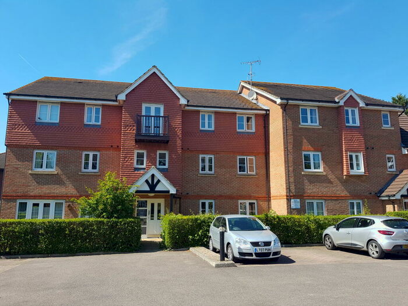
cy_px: 153
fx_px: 306
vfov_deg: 53.1
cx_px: 204
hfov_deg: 67.3
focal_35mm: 26
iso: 40
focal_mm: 4.2
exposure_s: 1/1024
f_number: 1.7
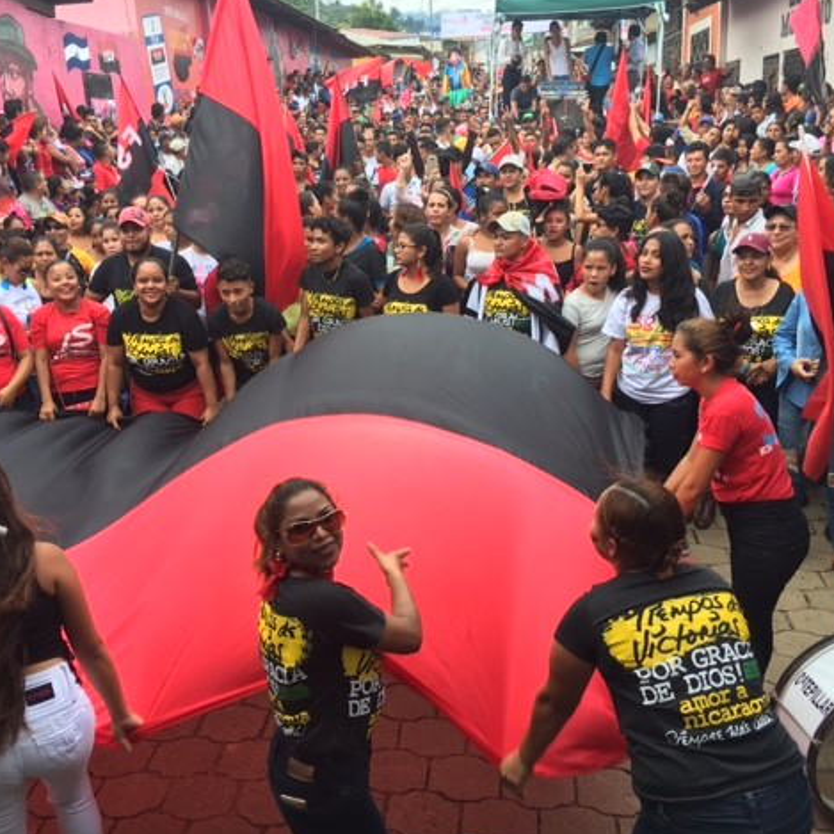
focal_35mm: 35
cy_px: 416
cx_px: 365
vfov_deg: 47.2
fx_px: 954
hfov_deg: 47.1
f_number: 2.2
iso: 25
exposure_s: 1/166
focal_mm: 4.15
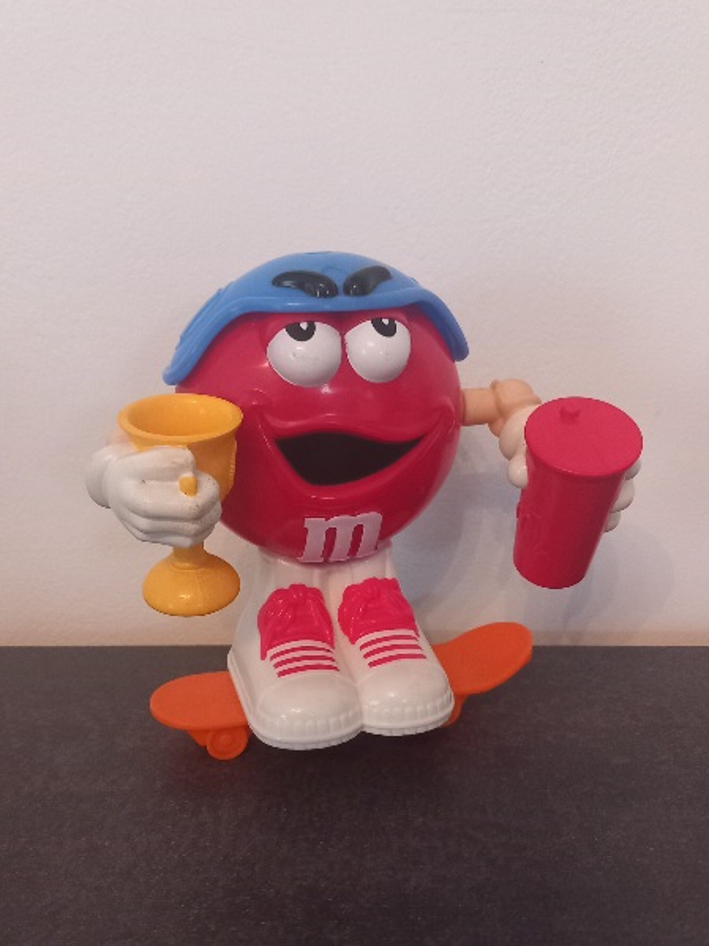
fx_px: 738
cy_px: 473
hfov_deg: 51.3
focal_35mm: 27
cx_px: 354
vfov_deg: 65.3
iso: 400
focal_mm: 4
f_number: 1.8
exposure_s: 1/20
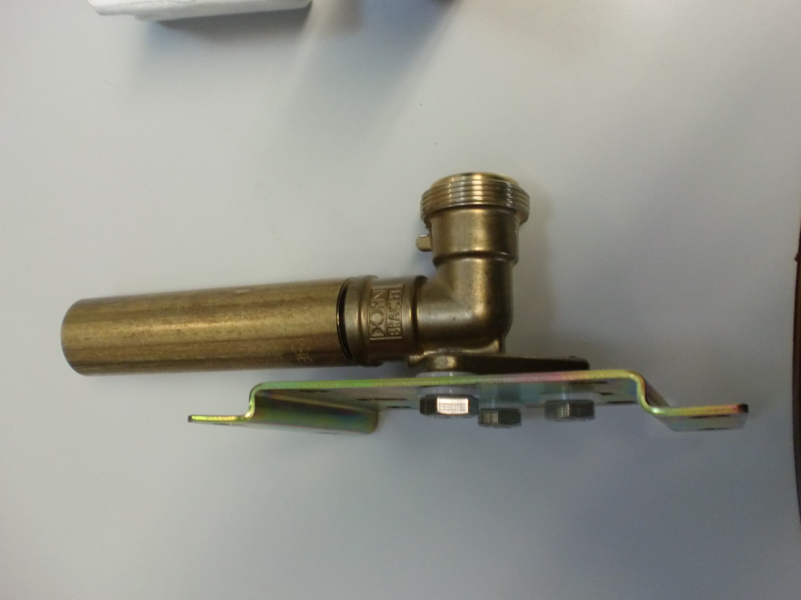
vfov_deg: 40.7
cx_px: 400
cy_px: 300
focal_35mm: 35
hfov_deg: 52.6
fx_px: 810
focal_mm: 6.3
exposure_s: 1/60
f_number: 3.1
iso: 250
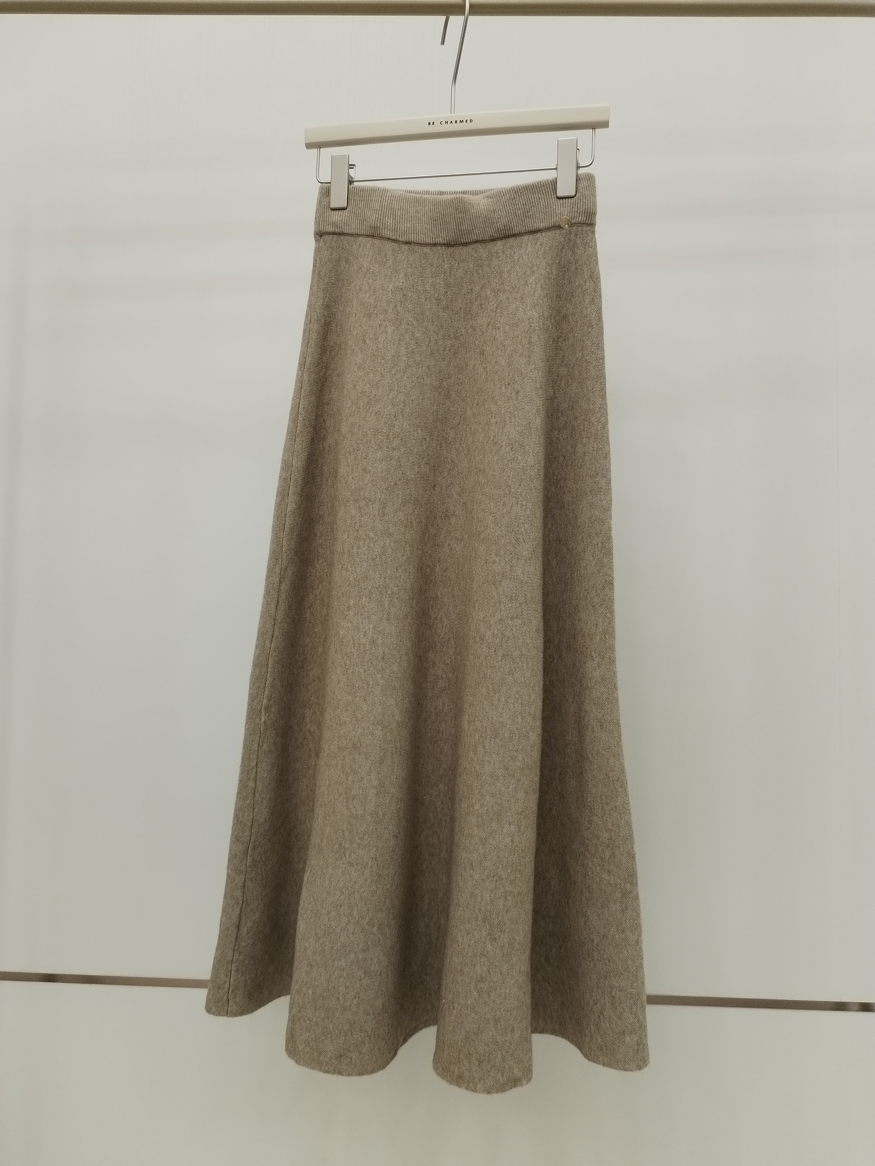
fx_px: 1011
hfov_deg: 46.8
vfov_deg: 60.0
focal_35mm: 30
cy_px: 590
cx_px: 424
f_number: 1.8
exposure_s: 1/100
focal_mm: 4.75
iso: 184
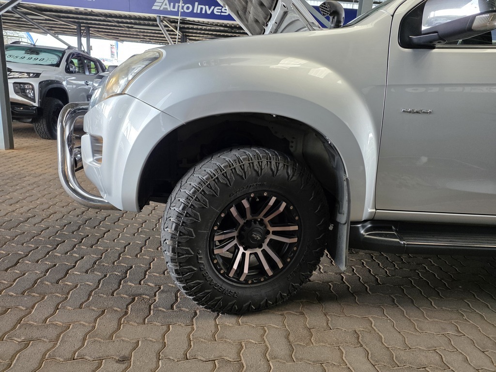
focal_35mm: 23
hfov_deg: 73.9
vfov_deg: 58.9
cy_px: 186
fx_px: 330
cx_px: 248
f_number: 1.7
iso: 200
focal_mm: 6.25
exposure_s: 1/180
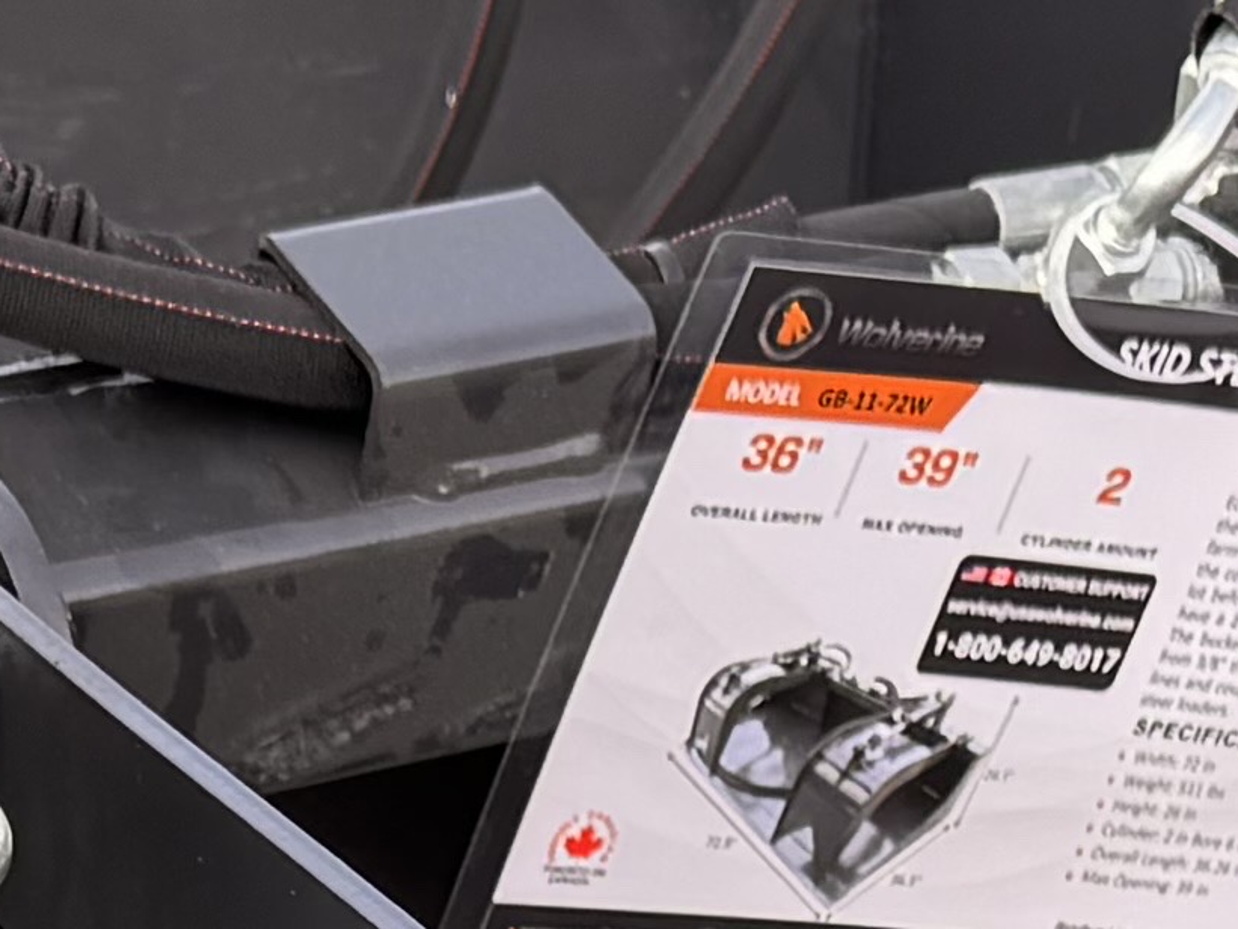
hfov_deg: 11.8
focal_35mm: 167
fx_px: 5973
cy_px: 2229
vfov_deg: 8.2
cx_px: 765
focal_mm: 6.76
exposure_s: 1/609
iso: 80
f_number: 1.78
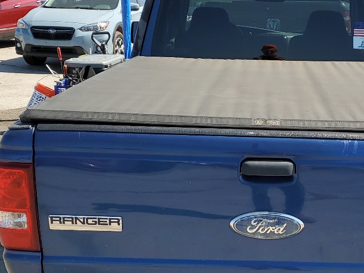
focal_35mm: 61
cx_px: 272
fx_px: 641
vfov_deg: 23.8
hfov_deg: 31.2
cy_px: 196
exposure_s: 1/2500
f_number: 1.5
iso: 50
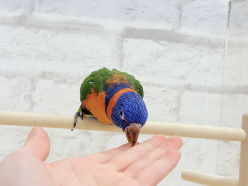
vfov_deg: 28.0
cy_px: 93
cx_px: 124
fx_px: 373
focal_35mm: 52
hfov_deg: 36.8
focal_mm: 5.96
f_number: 1.6
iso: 40
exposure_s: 1/50
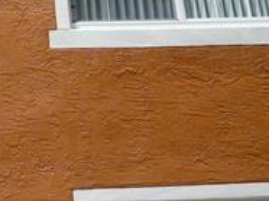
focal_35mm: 100
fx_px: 776
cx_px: -14
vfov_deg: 14.0
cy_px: -88
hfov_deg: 19.0
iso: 80
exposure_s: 1/800
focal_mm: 5.2
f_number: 4
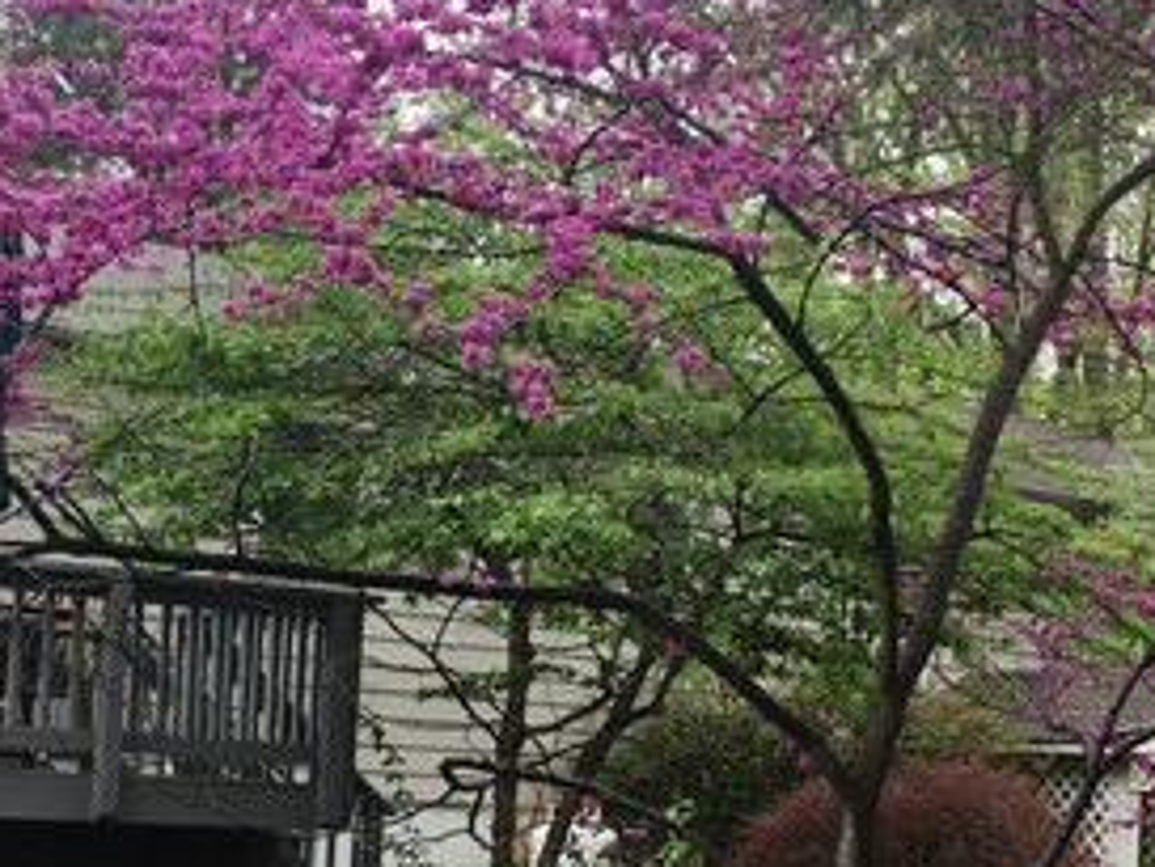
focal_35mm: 68
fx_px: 2270
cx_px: 461
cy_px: 639
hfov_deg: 28.5
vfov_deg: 21.5
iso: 25
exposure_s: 1/163
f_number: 2.2
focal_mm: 4.15
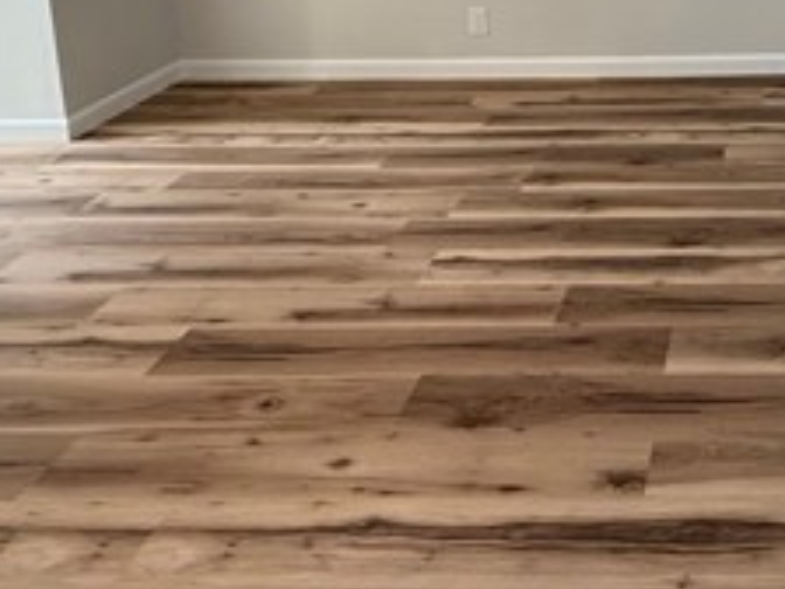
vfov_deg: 30.8
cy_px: -105
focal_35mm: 40
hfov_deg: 41.6
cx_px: 757
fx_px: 907
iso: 250
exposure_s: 1/60
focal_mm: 2.22
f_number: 2.2
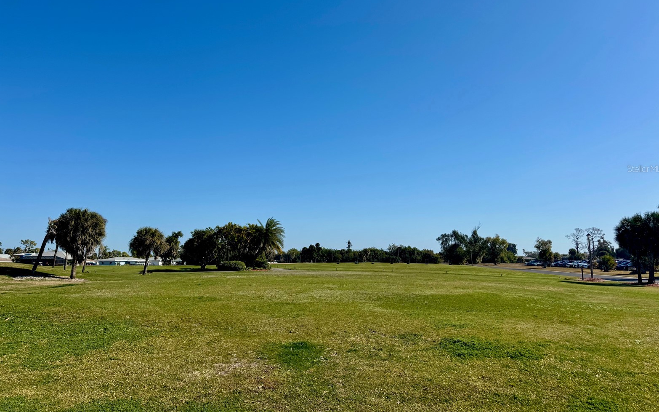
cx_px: 330
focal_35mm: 26
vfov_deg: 47.3
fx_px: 467
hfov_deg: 70.4
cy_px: 169
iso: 80
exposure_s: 1/7092
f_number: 1.78
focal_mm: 6.76
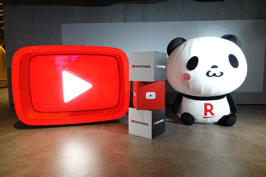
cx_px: 133
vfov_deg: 53.1
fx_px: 177
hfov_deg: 73.7
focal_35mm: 24
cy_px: 88
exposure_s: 1/30
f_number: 2.5
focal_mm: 8.87
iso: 160
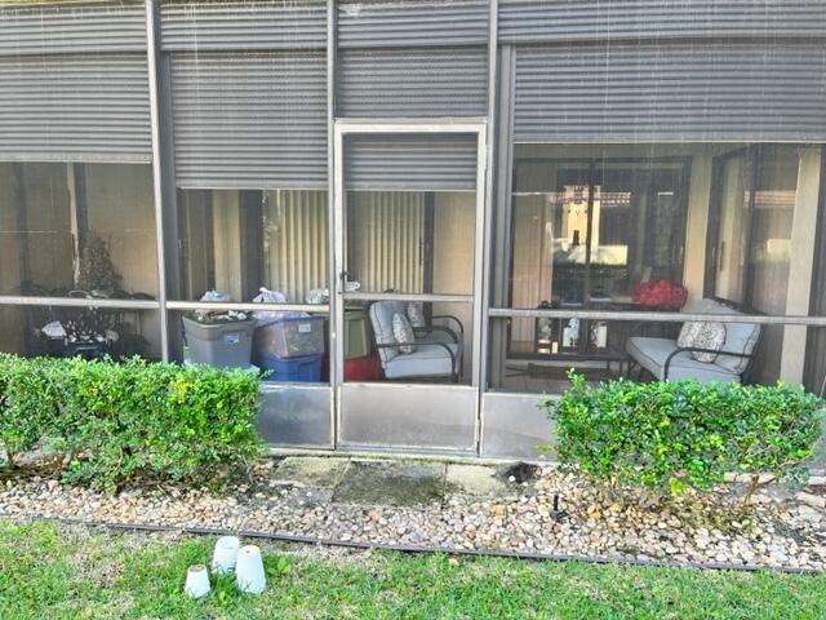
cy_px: 310
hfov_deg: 67.3
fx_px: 620
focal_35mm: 26
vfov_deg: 53.1
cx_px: 413
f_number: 1.6
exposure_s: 1/122
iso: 50
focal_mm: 5.1
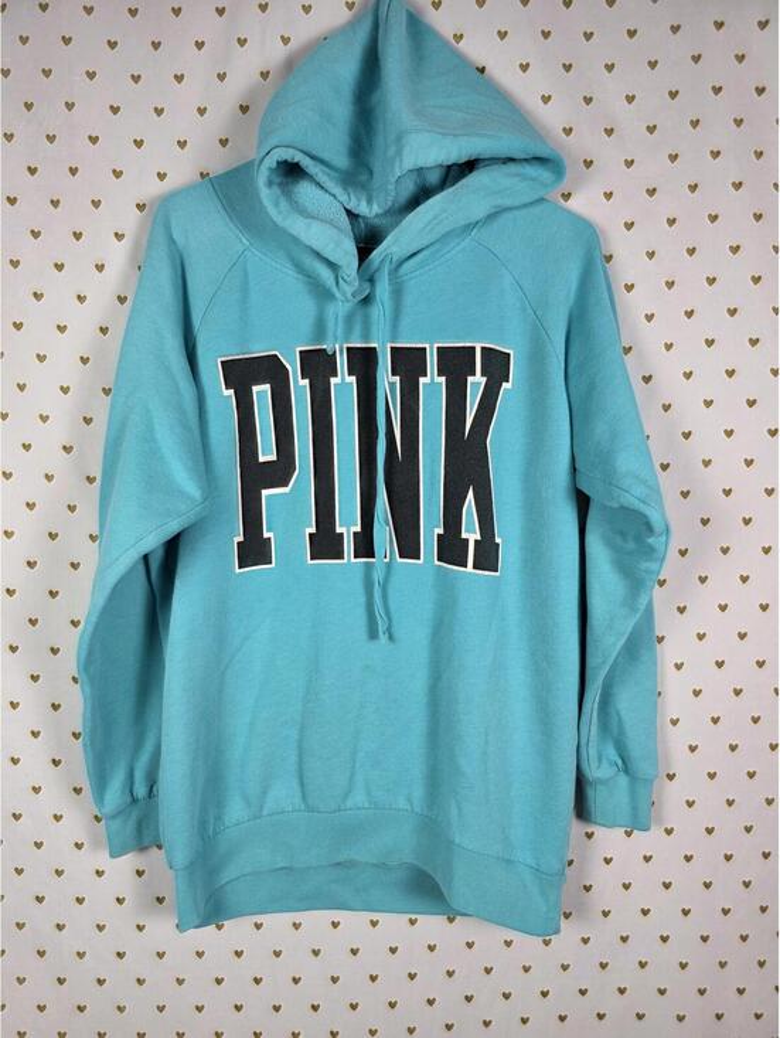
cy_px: 519
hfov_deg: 59.0
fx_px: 690
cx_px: 390
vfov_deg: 73.9
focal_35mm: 23
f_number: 1.7
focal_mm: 6.3
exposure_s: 1/120
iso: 160
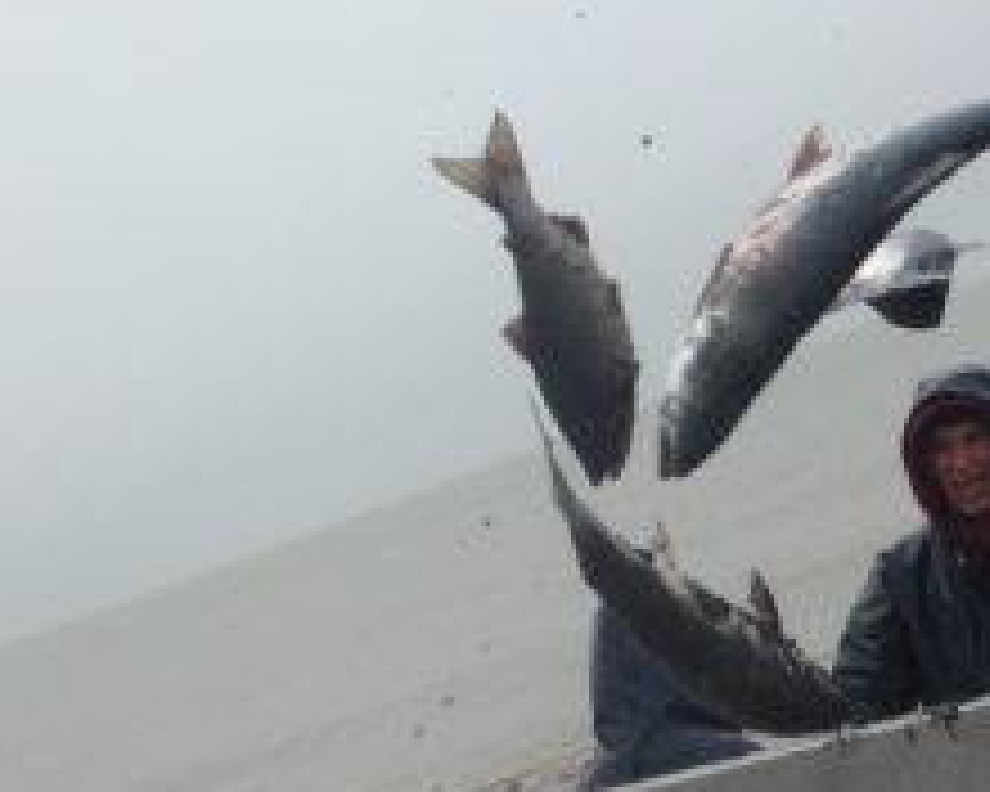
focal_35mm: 95
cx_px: 801
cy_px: 468
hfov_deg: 19.9
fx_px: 2784
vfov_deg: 16.2
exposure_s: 1/1355
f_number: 2.4
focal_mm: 4.12
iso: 50
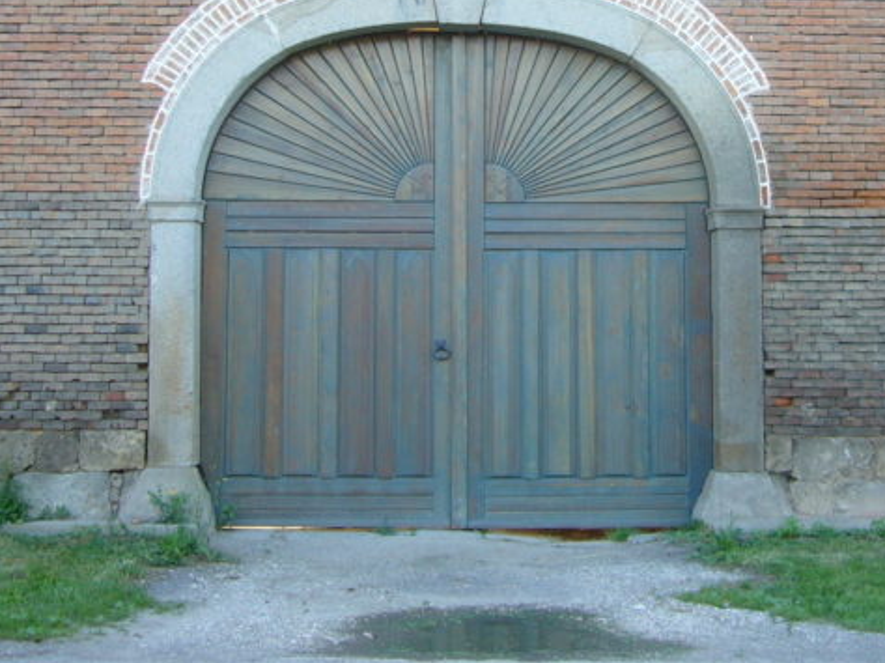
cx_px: 491
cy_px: 69
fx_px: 1661
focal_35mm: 65
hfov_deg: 29.8
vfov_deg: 22.1
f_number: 2.8
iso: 80
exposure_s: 1/60
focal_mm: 5.8
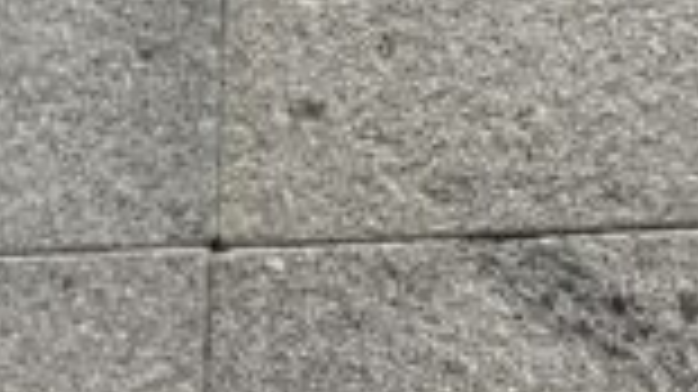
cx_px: 995
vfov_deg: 6.4
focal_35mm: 187
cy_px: 671
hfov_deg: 11.1
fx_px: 3459
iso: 80
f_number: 1.6
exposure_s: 1/121
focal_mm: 5.96
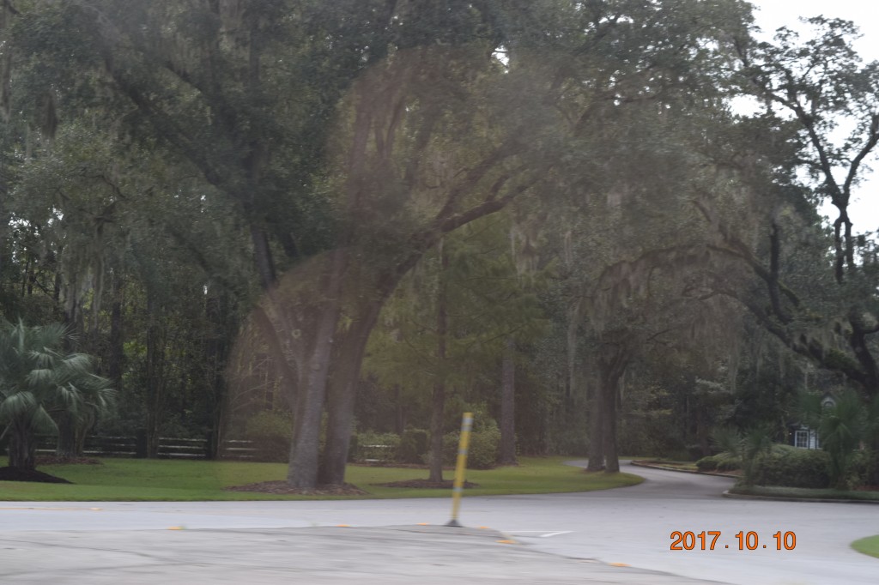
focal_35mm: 78
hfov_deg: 26.0
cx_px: 440
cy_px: 292
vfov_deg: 17.5
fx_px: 1904
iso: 360
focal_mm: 52
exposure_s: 1/250
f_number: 8
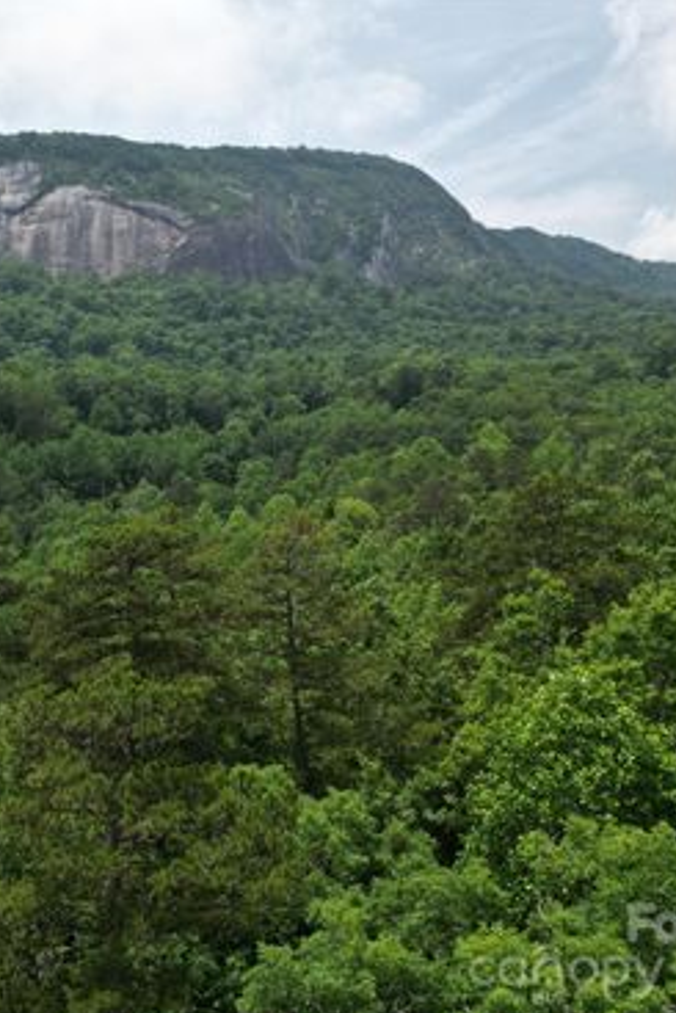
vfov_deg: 55.8
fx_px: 957
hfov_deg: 37.8
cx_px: 160
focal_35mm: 34
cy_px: 512
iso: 100
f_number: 1.7
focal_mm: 6.72
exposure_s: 1/3000
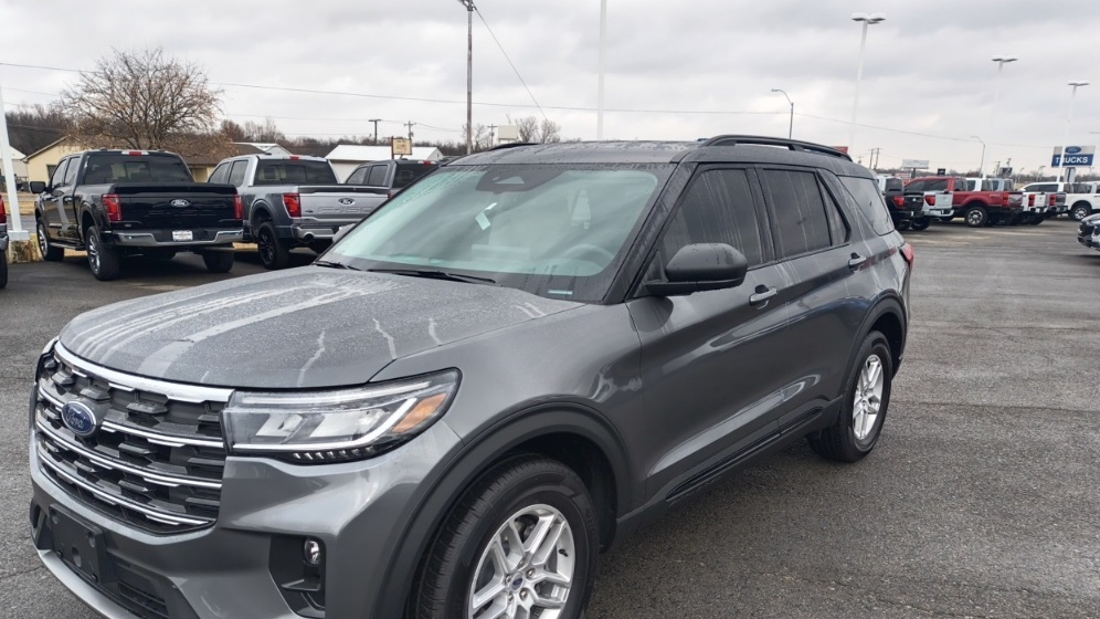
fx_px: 817
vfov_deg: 41.1
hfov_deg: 67.9
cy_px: 400
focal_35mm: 28
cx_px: 539
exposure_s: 1/149
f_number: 1.7
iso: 100
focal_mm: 4.68
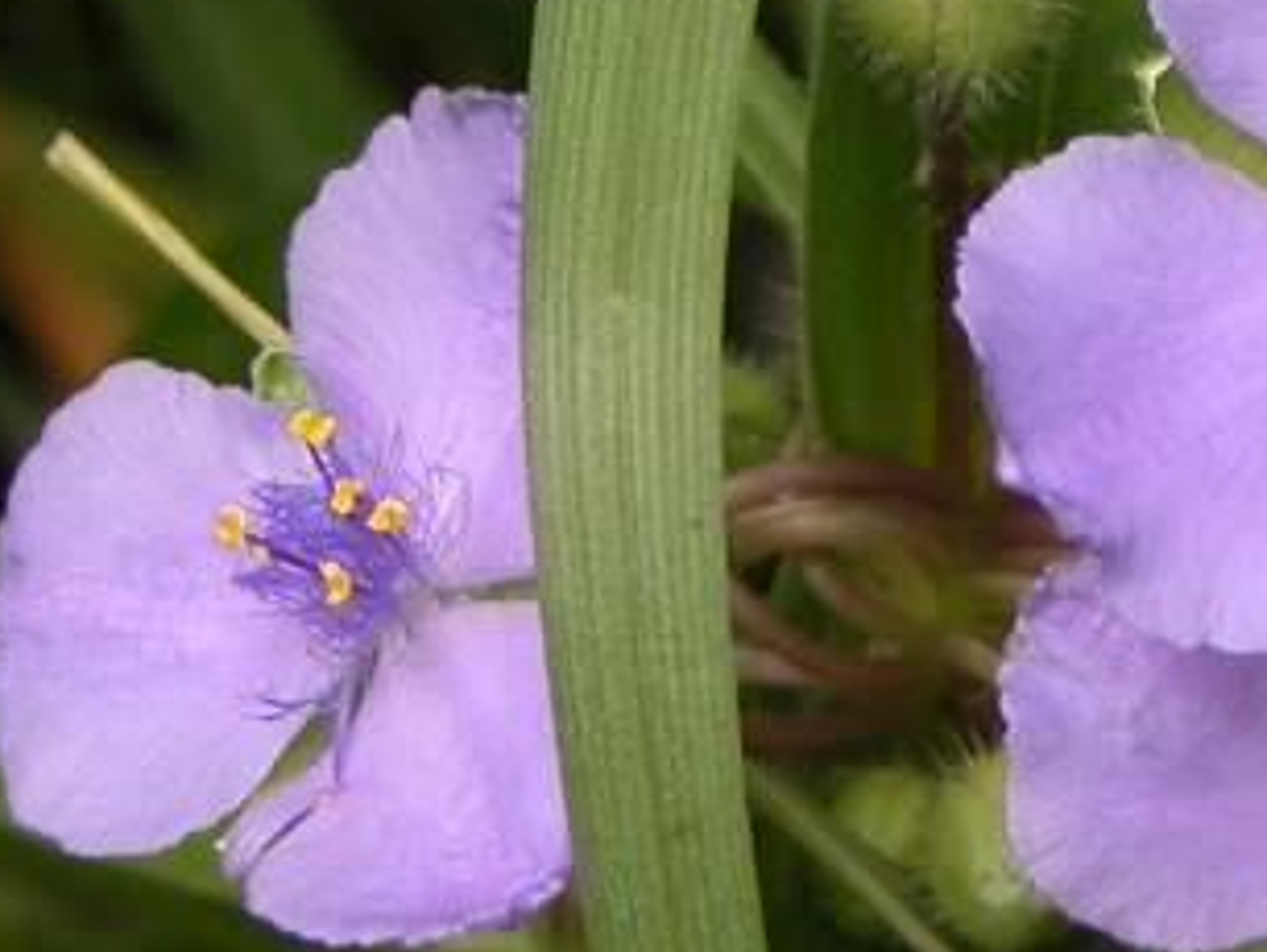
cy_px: 600
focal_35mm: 389
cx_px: 2294
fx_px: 14249
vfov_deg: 3.8
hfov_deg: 5.0
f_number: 3.6
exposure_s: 1/38.1
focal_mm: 23.7
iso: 100
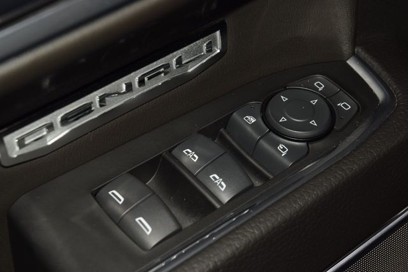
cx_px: 204
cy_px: 136
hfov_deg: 19.5
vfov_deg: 13.0
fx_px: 1190
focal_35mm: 105
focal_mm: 70
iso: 100
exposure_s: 1/125
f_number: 8
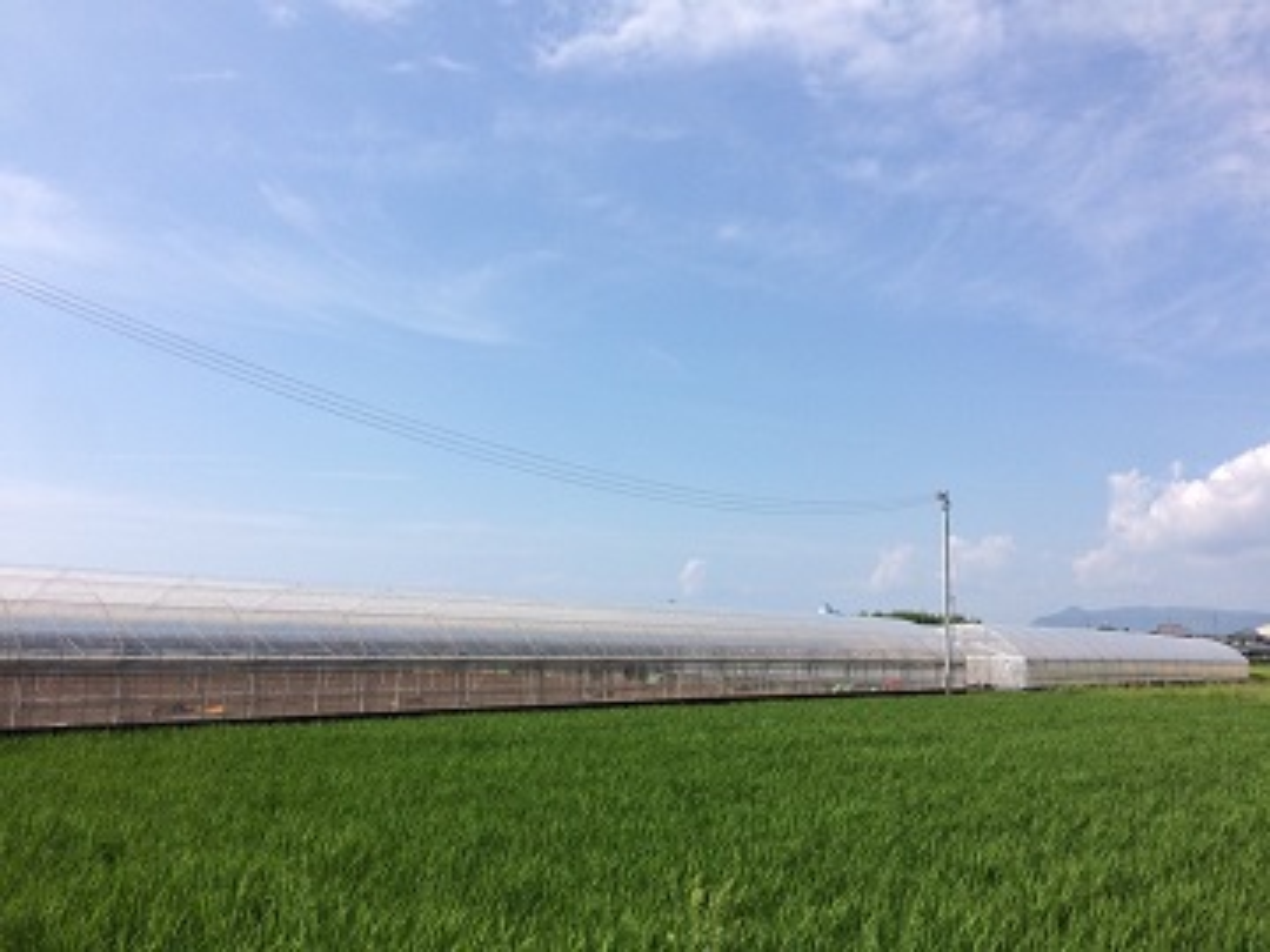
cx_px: 635
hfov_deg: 61.7
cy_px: 476
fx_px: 1064
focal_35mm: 29
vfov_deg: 48.2
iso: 32
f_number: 2.2
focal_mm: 4.15
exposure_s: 1/3165
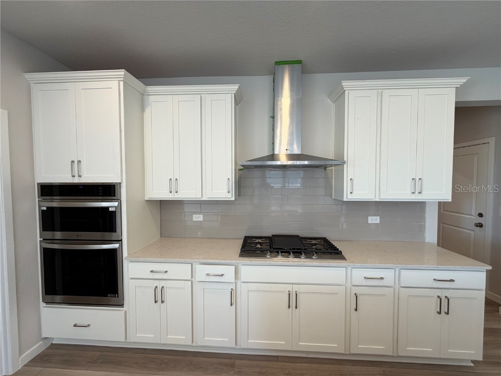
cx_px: 250
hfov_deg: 102.1
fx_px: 203
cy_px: 188
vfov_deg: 85.7
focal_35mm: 14
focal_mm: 2.22
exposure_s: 1/120
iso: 125
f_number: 2.2
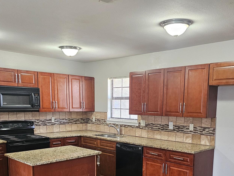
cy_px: 139
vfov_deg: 36.5
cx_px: 126
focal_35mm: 38
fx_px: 257
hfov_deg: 48.9
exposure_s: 1/120
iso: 500
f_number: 1.7
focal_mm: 6.3
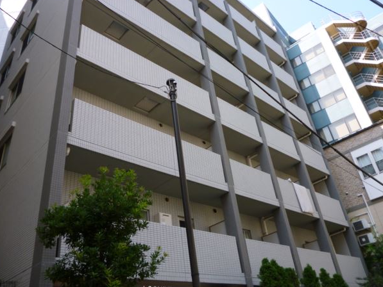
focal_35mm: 30
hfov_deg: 59.9
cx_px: 188
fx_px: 332
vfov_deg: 46.8
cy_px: 134
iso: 100
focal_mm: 5
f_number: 3.1
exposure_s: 1/250
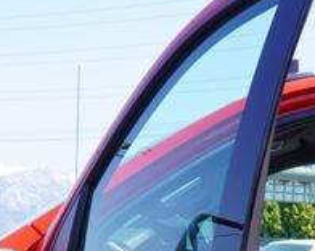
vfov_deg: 11.9
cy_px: 467
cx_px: 228
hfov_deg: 16.3
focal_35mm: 118
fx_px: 1098
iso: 100
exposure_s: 1/125
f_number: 8
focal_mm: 16
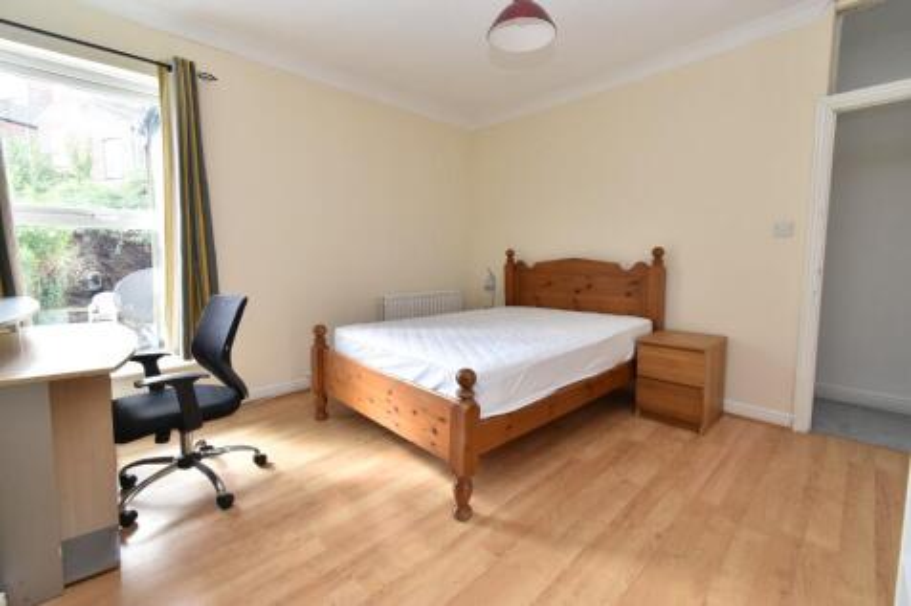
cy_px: 303
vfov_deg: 77.3
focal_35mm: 15
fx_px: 379
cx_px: 456
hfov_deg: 100.4
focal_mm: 10
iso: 200
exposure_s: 1/10
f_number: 7.1
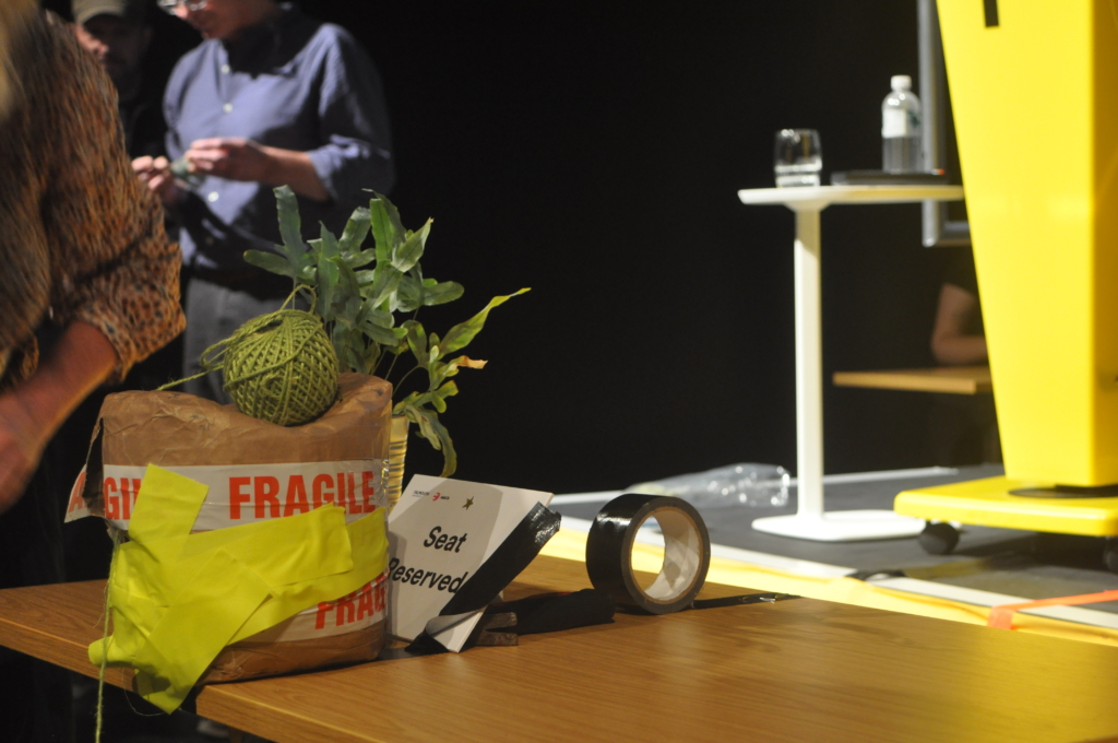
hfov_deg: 26.0
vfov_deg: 17.4
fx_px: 2419
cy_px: 372
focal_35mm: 78
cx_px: 559
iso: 1250
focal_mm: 52
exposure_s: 1/30
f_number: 4.5
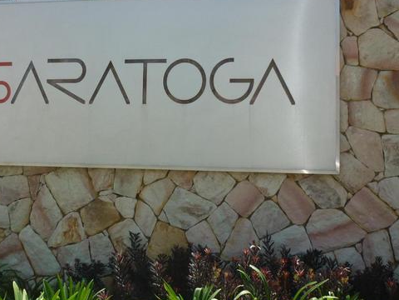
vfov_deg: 26.4
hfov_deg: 34.7
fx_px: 634
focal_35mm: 55
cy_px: 105
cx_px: 148
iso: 100
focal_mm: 5.5
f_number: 8
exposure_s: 1/200
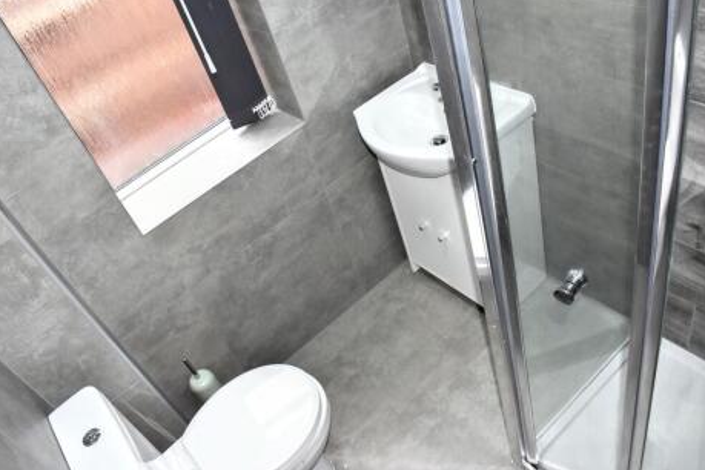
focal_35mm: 28
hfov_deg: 65.5
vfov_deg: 46.4
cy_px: 237
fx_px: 548
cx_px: 361
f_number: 5.6
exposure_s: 1/125
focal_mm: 18
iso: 720
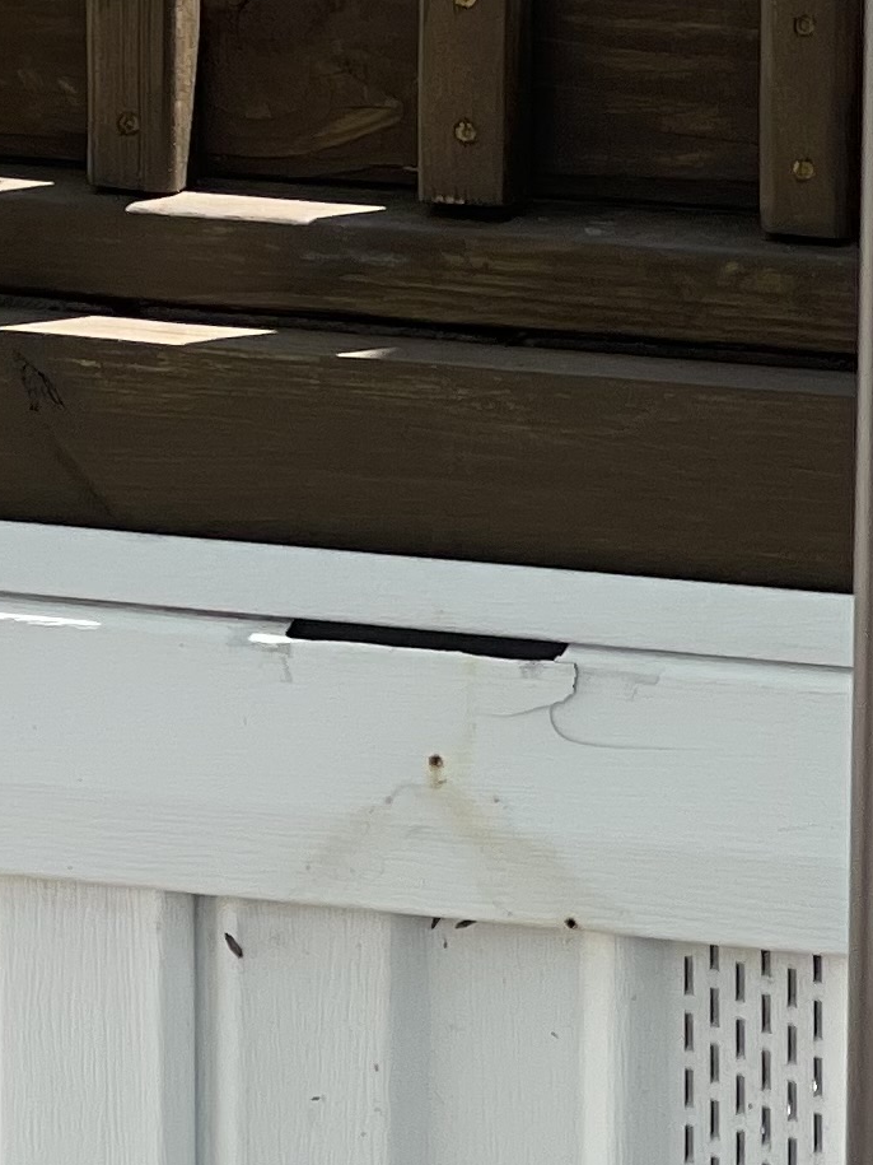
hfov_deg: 5.2
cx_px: -353
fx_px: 9485
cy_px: -376
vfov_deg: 7.0
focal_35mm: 282
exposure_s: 1/608
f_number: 2.2
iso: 32
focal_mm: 7.5
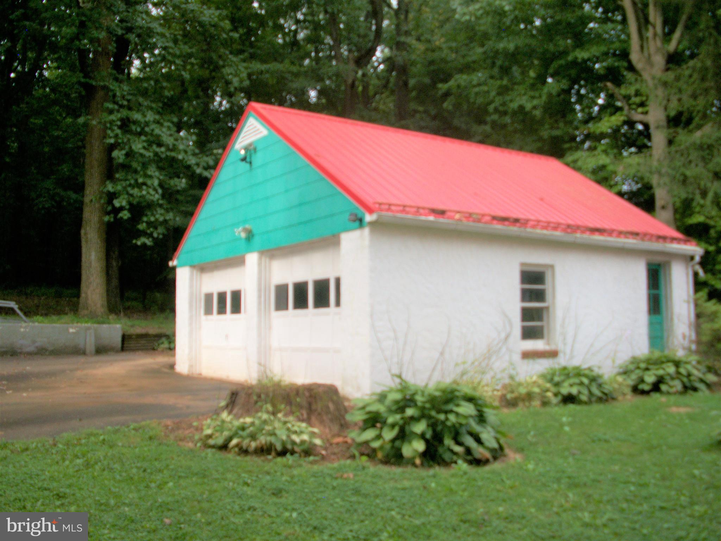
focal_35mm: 35
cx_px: 360
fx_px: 729
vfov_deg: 40.7
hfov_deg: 52.6
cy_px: 270
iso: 80
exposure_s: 1/160
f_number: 3.1
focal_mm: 6.3
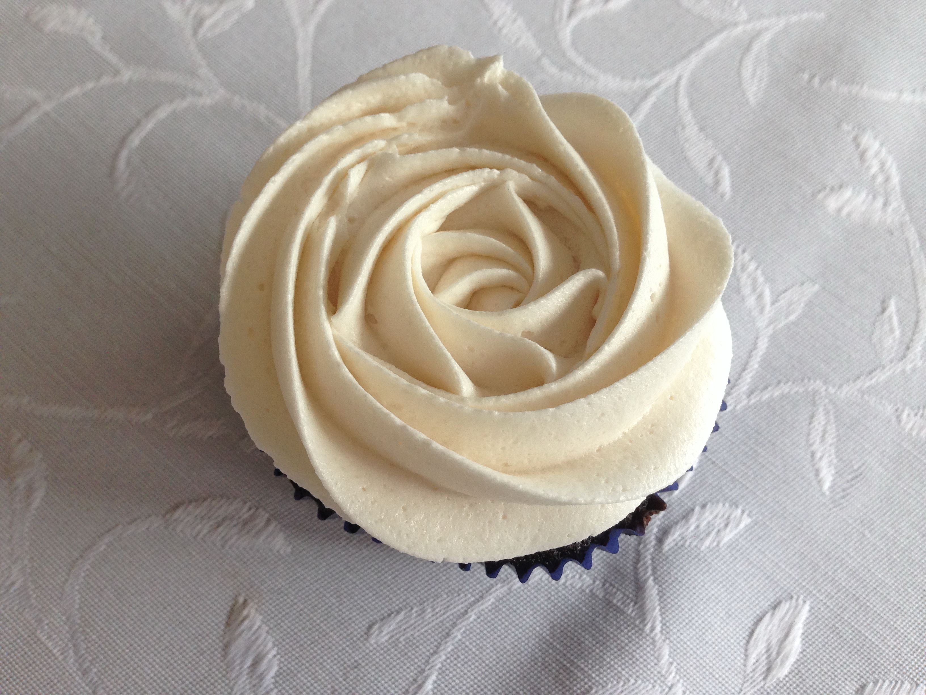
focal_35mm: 33
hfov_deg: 55.4
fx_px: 883
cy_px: 348
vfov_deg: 42.9
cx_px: 463
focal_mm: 4.12
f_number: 2.4
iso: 80
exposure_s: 1/120
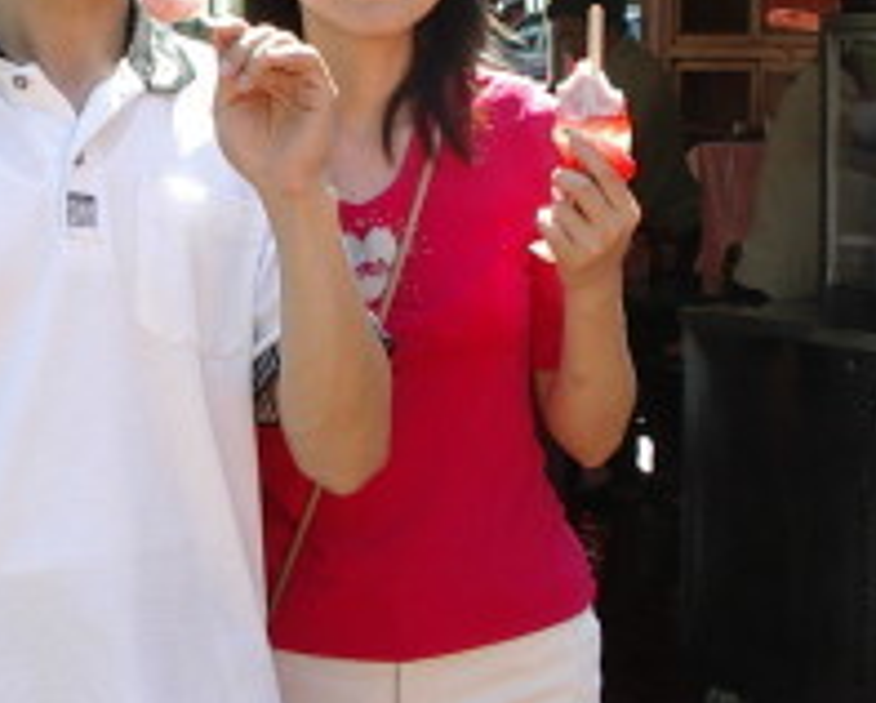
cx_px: 222
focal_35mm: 94
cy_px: 198
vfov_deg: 16.3
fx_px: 2439
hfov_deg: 20.2
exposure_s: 1/100
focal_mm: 5.8
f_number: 4.8
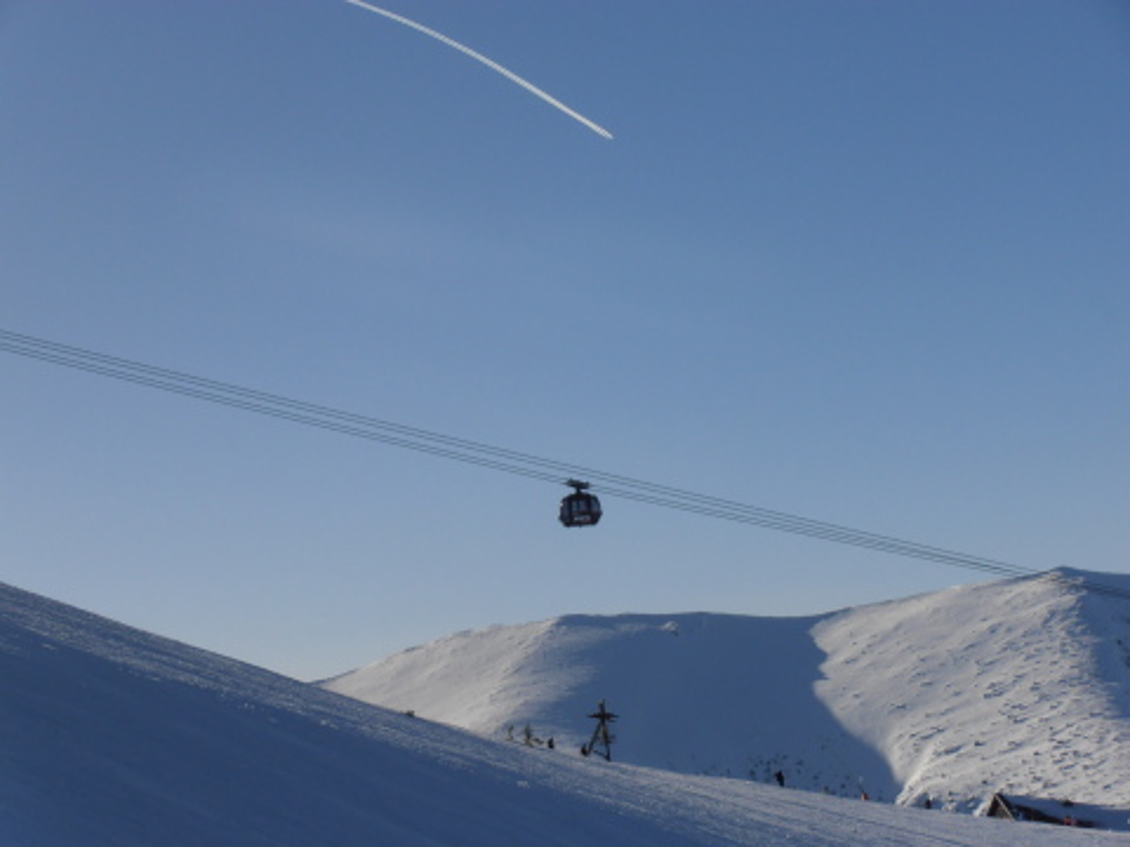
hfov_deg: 17.7
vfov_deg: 13.3
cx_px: 565
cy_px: 424
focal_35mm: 111
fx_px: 3623
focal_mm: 19.64
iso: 80
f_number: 14
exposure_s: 1/250
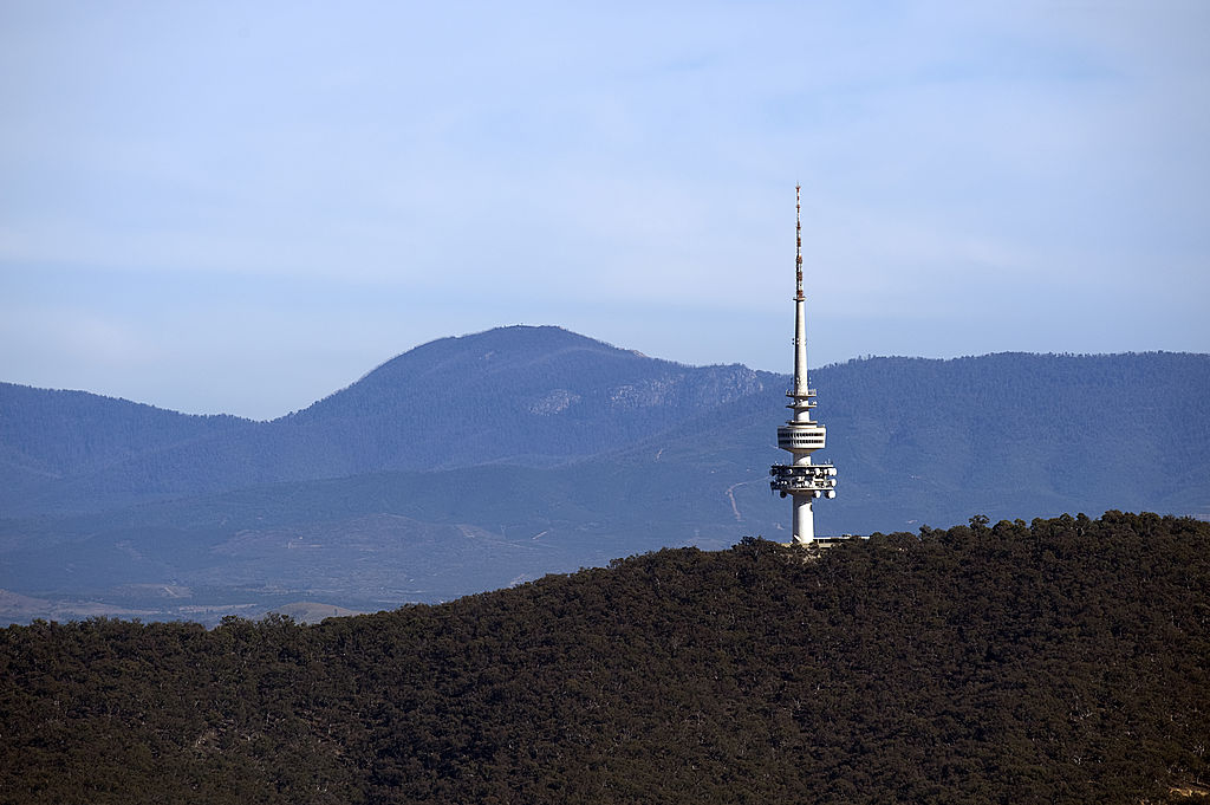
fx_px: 10075
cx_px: 605
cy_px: 402
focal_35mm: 300
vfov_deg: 4.6
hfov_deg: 6.9
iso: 200
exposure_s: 1/800
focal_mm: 300
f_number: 7.1
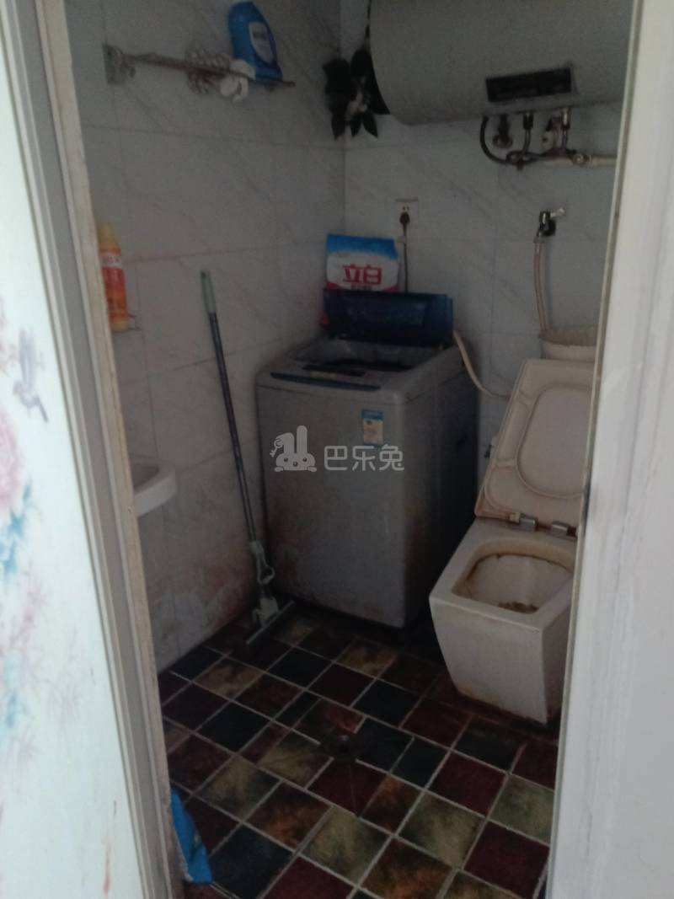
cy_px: 450
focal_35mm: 27
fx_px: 701
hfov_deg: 51.3
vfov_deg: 65.3
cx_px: 337
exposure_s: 1/50
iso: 1128
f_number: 1.9
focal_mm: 5.52
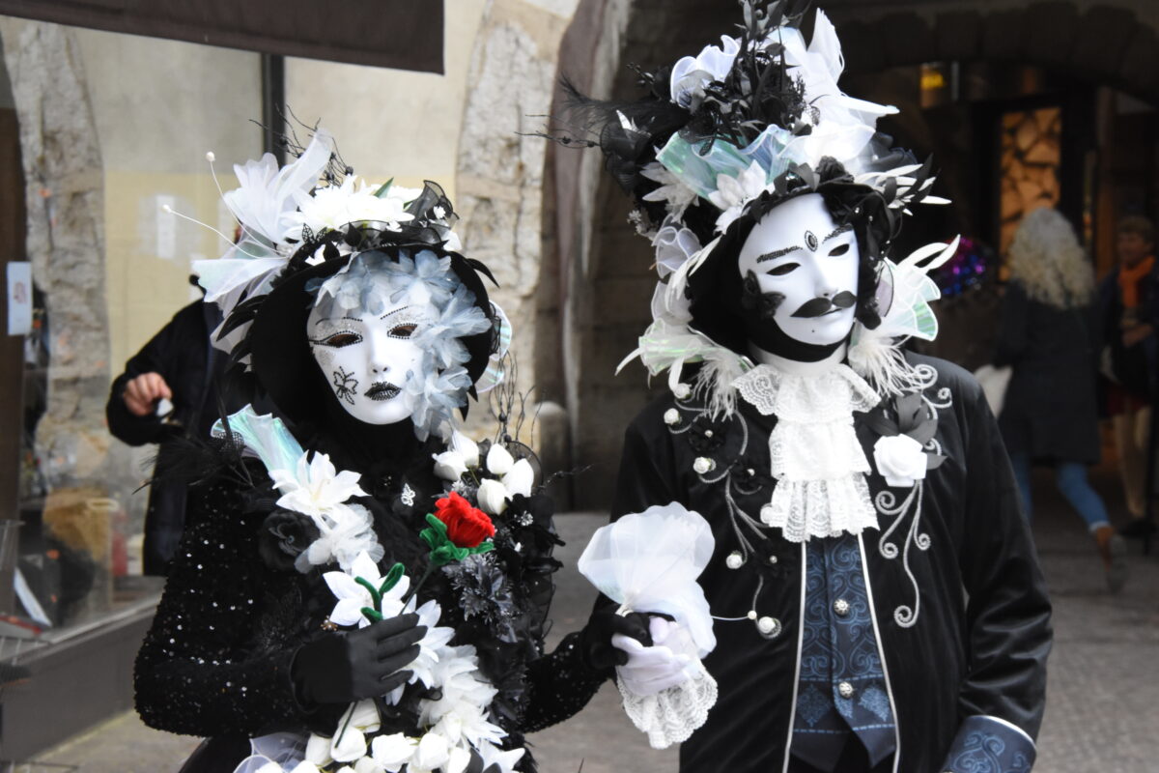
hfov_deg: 13.7
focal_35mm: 150
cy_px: 386
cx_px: 580
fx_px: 4829
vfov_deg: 9.1
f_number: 10
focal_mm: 100
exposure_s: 1/160
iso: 2000
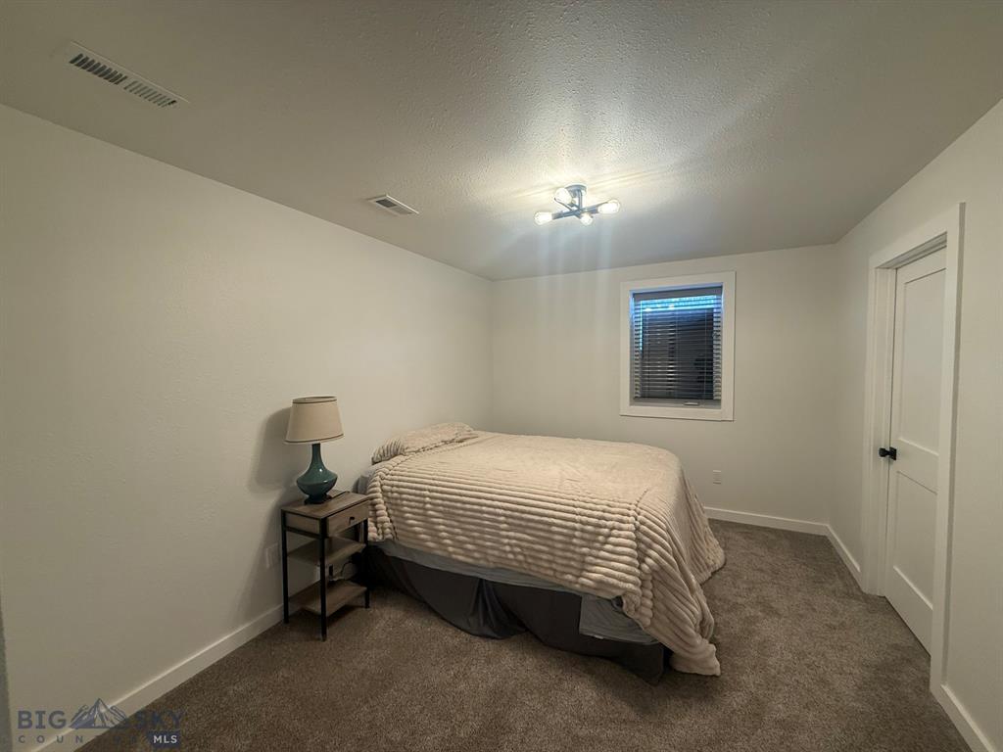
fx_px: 406
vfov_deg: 85.7
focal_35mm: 14
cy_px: 376
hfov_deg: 102.1
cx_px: 502
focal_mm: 2.22
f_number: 2.2
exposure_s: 1/120
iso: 125
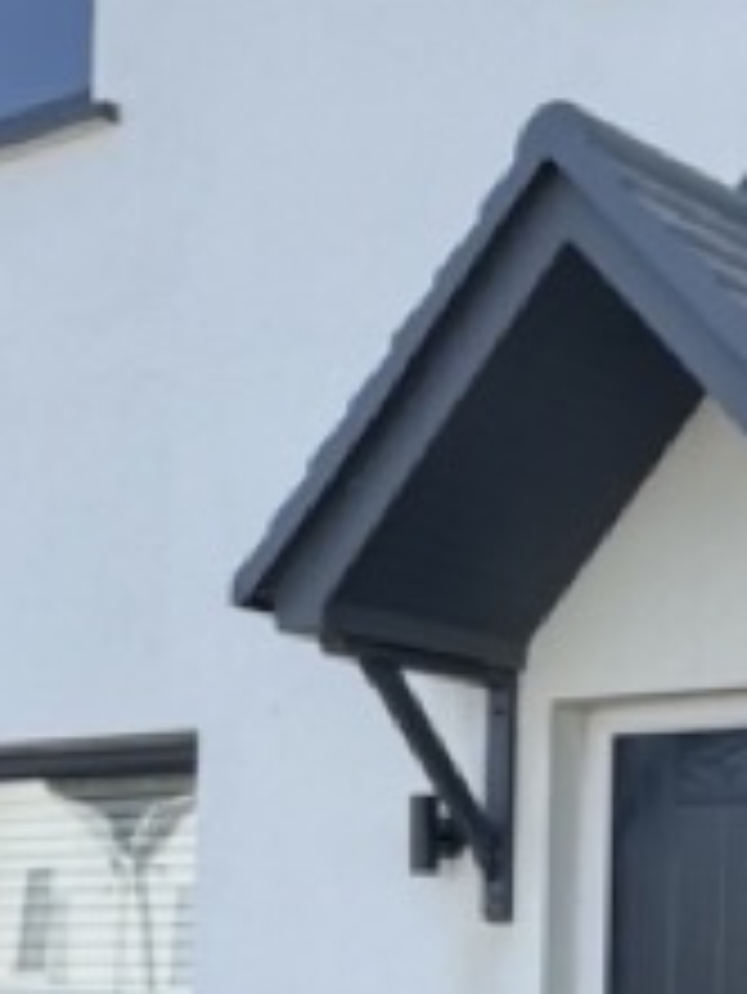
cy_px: 904
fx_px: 2328
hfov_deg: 18.0
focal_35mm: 81
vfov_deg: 23.4
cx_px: 639
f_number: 2.2
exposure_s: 1/1256
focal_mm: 2.22
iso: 40
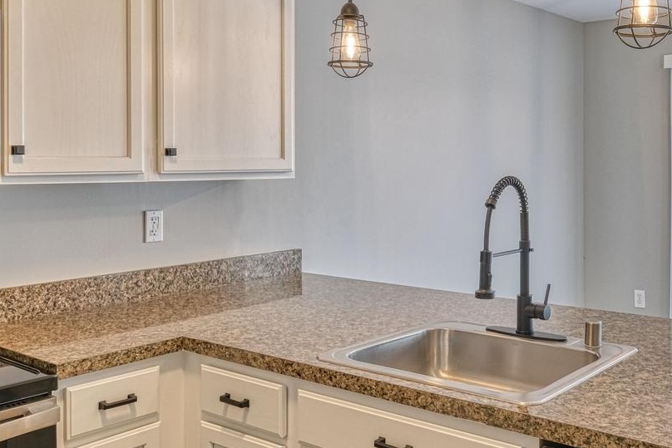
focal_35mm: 38
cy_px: 176
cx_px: 448
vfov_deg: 34.9
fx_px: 709
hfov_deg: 49.8
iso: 400
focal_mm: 10
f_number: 8
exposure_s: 1/10
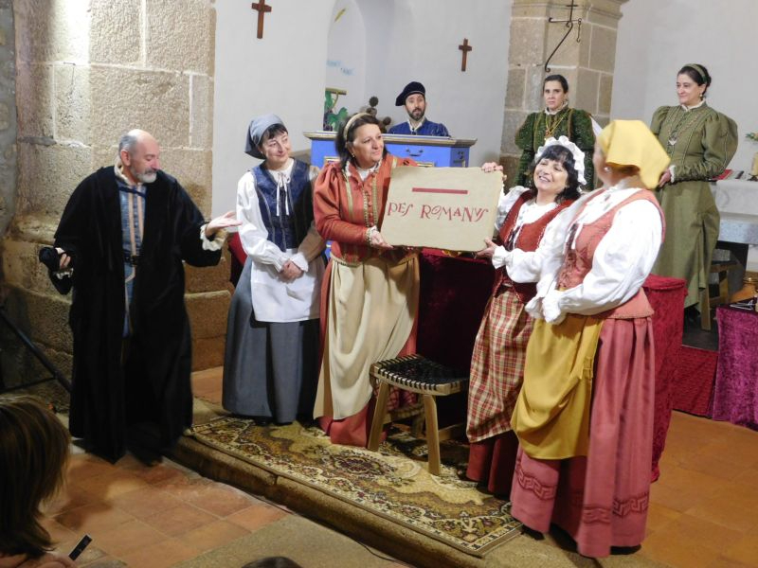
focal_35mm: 40
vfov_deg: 36.0
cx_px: 379
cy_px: 284
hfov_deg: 46.8
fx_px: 876
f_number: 3.6
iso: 400
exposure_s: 1/25
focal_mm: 7.1
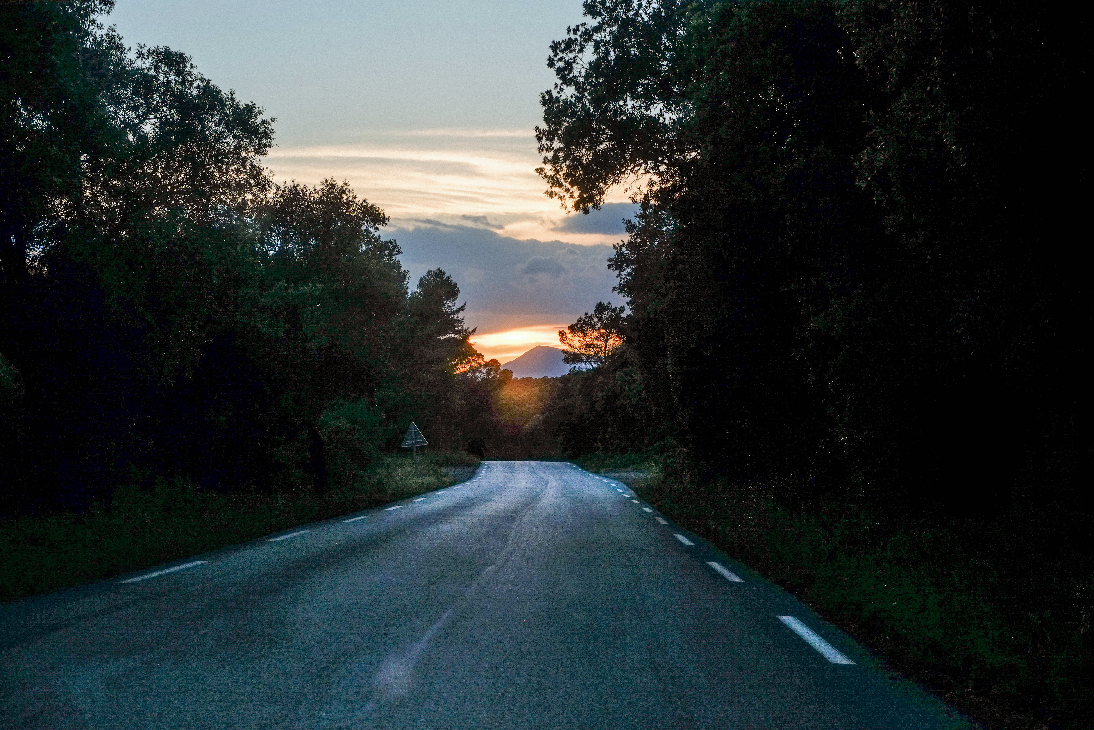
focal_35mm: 53
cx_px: 547
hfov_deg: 37.5
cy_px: 365
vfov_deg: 25.5
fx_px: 1610
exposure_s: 1/2900
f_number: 2.8
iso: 500
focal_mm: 35
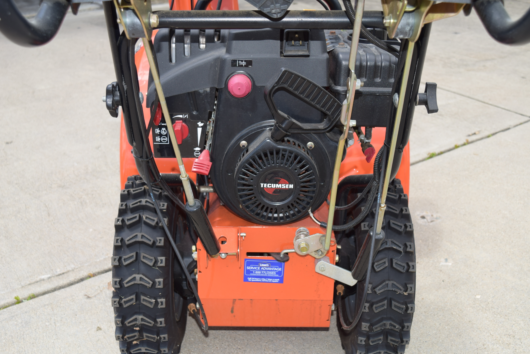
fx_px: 663
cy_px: 177
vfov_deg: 29.9
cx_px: 265
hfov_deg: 43.6
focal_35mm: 45
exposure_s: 1/200
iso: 100
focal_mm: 30
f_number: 6.3
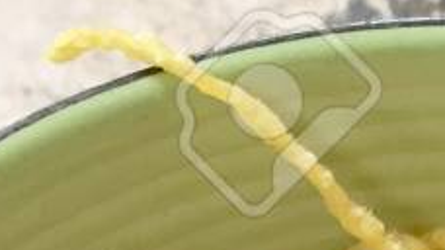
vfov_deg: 6.0
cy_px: 856
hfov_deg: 11.6
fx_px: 2123
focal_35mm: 180
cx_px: 621
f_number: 2.2
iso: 32
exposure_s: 1/33
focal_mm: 4.15
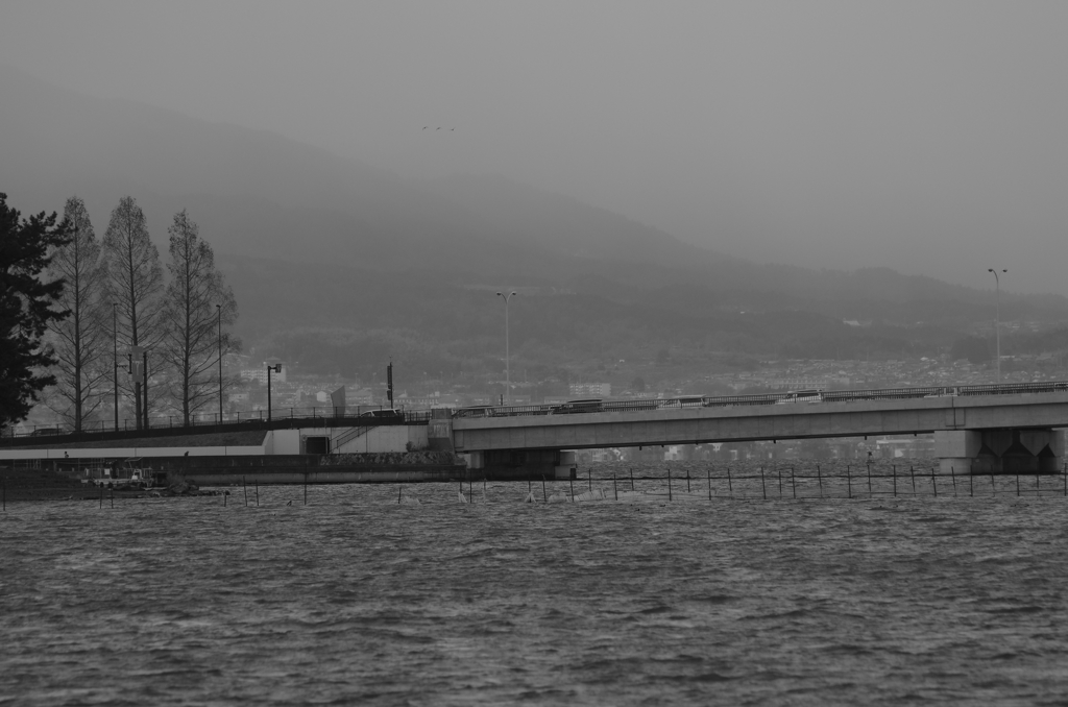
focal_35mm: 450
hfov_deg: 4.6
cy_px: 354
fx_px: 13321
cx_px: 534
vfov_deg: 3.0
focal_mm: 300
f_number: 6.3
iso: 320
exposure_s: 1/500
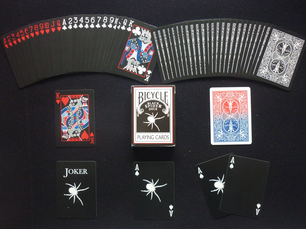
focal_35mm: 33
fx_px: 292
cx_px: 153
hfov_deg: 55.4
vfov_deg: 42.9
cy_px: 114
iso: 400
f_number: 2.8
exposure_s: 1/13
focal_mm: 5.5
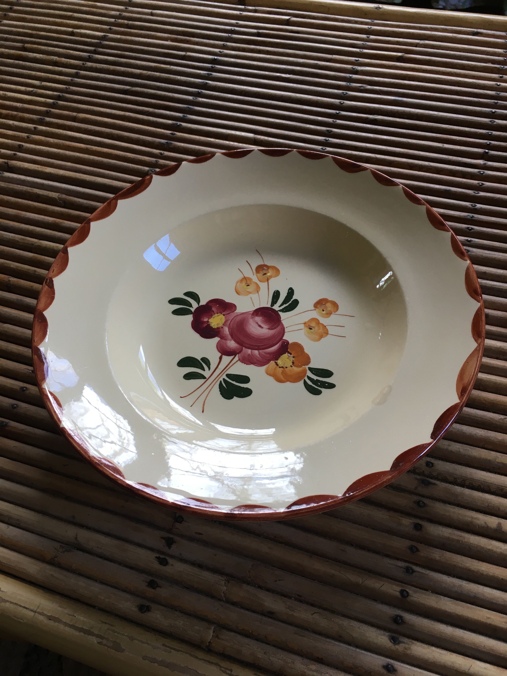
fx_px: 566
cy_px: 338
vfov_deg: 61.7
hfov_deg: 48.2
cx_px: 254
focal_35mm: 29
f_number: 2.2
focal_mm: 4.15
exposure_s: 1/33
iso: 32
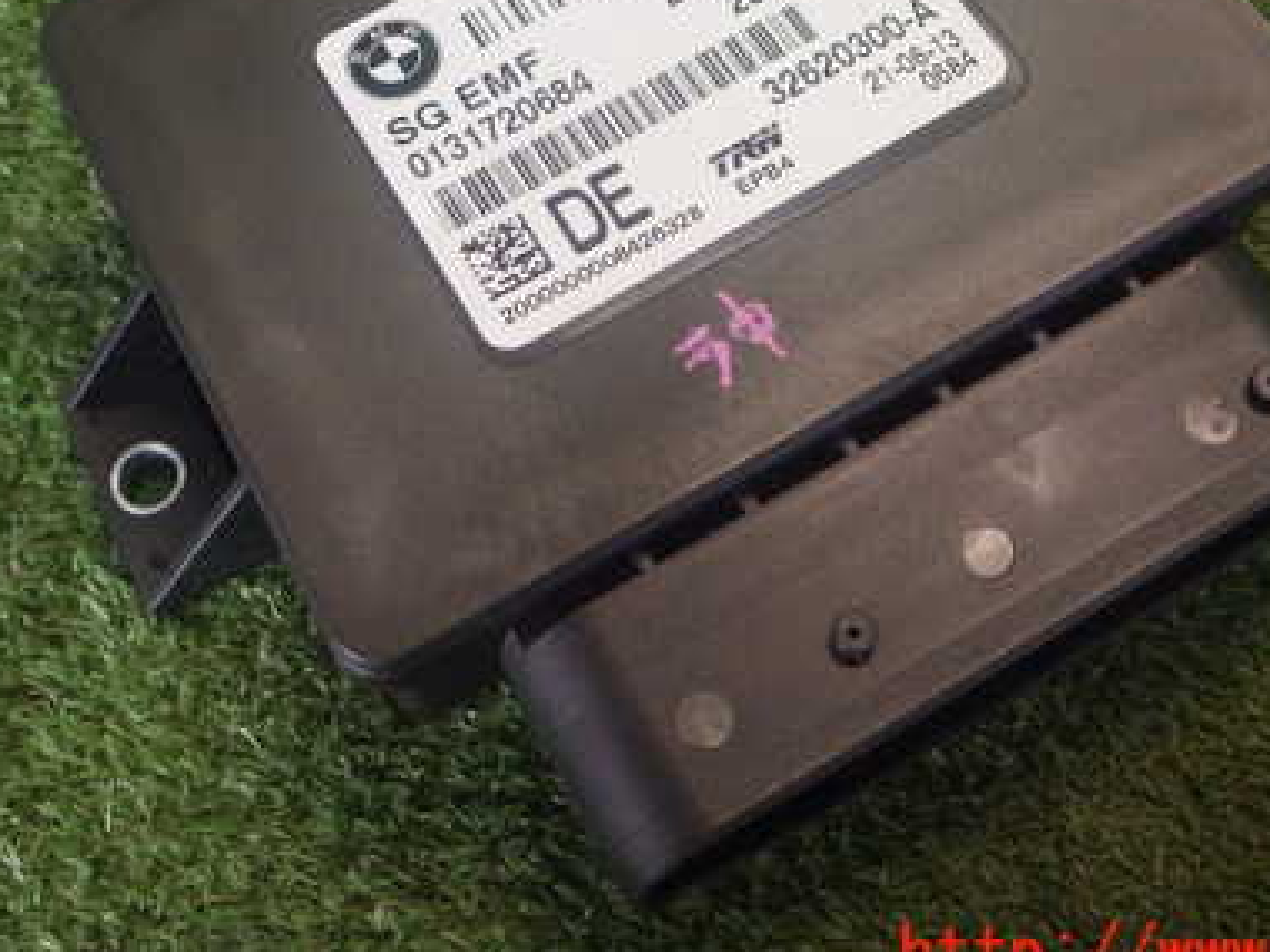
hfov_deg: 38.9
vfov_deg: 29.3
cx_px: 652
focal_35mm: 49
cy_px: 247
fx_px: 1798
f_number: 3.1
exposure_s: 1/45
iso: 250
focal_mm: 5.5
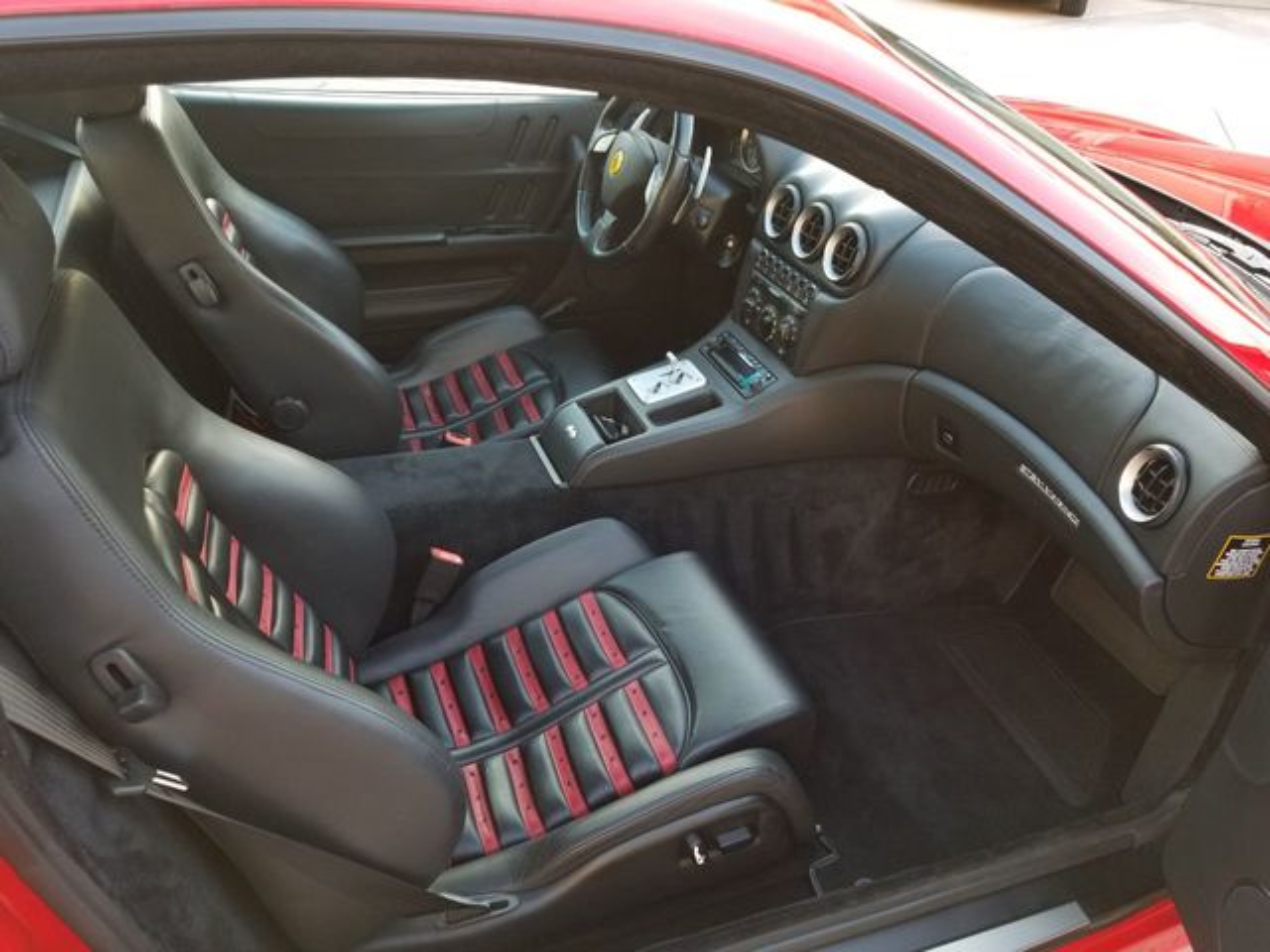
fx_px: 954
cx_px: 635
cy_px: 476
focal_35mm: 26
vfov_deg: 53.1
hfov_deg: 67.3
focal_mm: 4.3
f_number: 1.7
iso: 64
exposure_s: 1/50
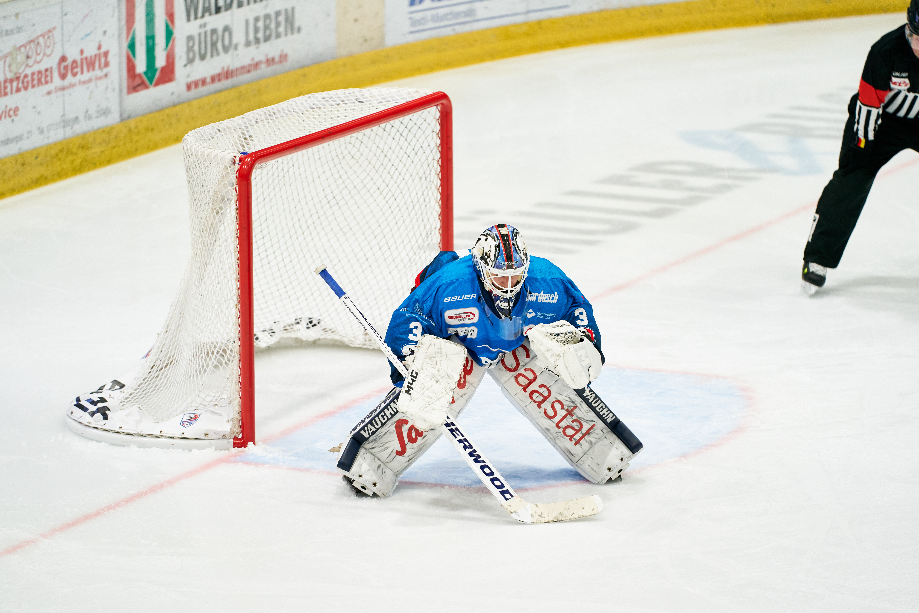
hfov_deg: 10.3
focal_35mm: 200
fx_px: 5105
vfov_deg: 6.9
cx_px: 460
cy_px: 306
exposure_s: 1/800
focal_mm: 200
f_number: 2.8
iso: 2000
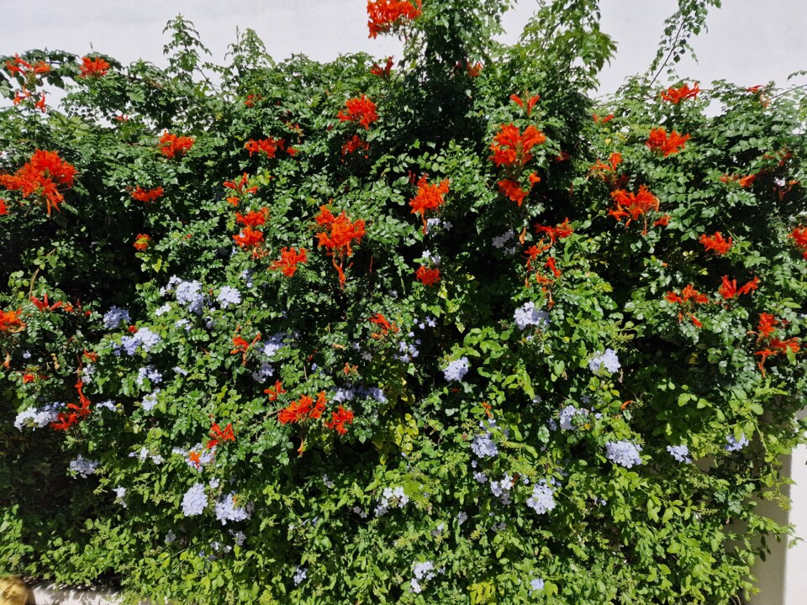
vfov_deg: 58.9
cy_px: 302
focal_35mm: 23
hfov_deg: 73.9
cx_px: 404
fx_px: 536
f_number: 1.8
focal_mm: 6.4
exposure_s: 1/2576
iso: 50
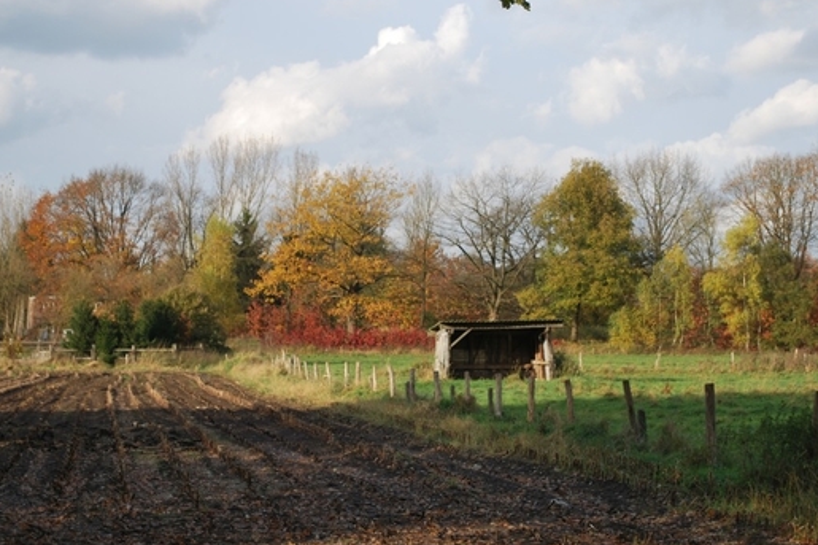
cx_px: 403
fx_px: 1908
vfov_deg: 16.2
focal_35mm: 84
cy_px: 288
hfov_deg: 24.2
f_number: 6.3
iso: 100
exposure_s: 1/160
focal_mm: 48
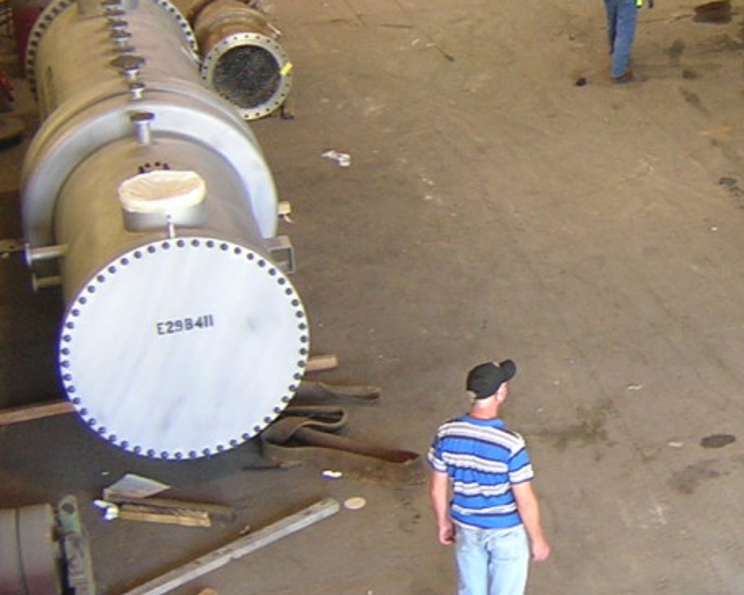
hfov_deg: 23.5
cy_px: 119
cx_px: 667
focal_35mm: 79
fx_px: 1740
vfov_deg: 19.2
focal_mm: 4.7
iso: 203
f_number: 2.6
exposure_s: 1/30
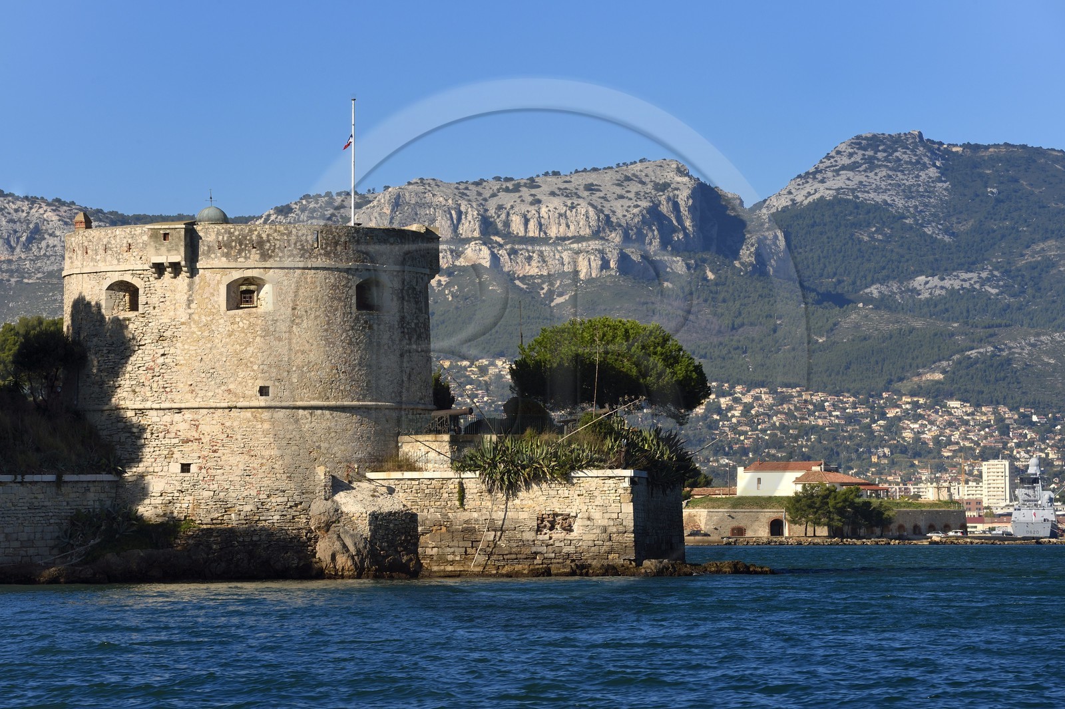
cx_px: 532
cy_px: 354
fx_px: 5176
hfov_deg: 11.7
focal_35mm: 175
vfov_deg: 7.8
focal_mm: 175
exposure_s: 1/250
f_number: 14
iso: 200
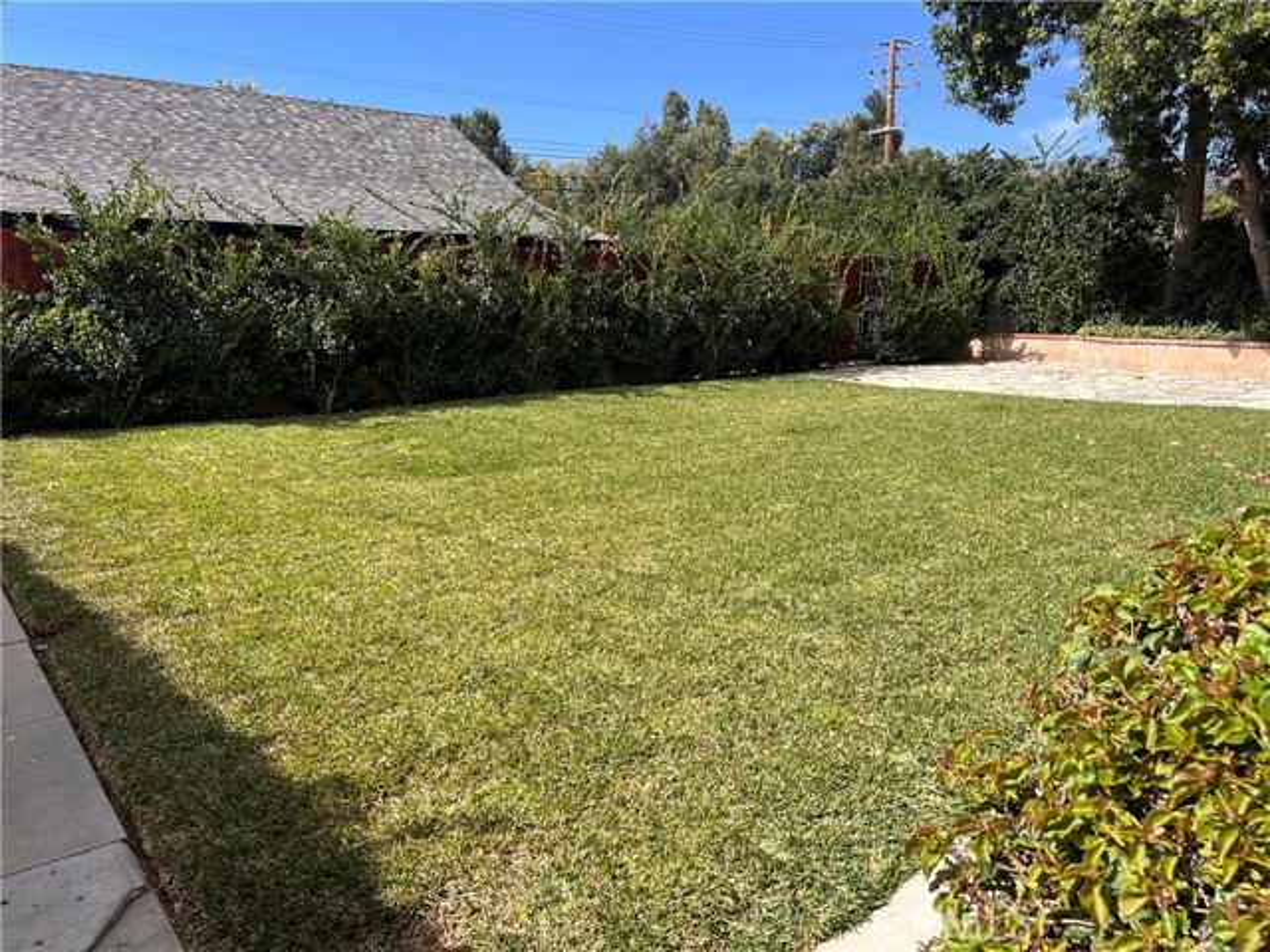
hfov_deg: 67.3
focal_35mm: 26
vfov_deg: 53.1
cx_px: 635
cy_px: 476
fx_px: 954
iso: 50
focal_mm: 5.7
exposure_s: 1/2457
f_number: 1.5
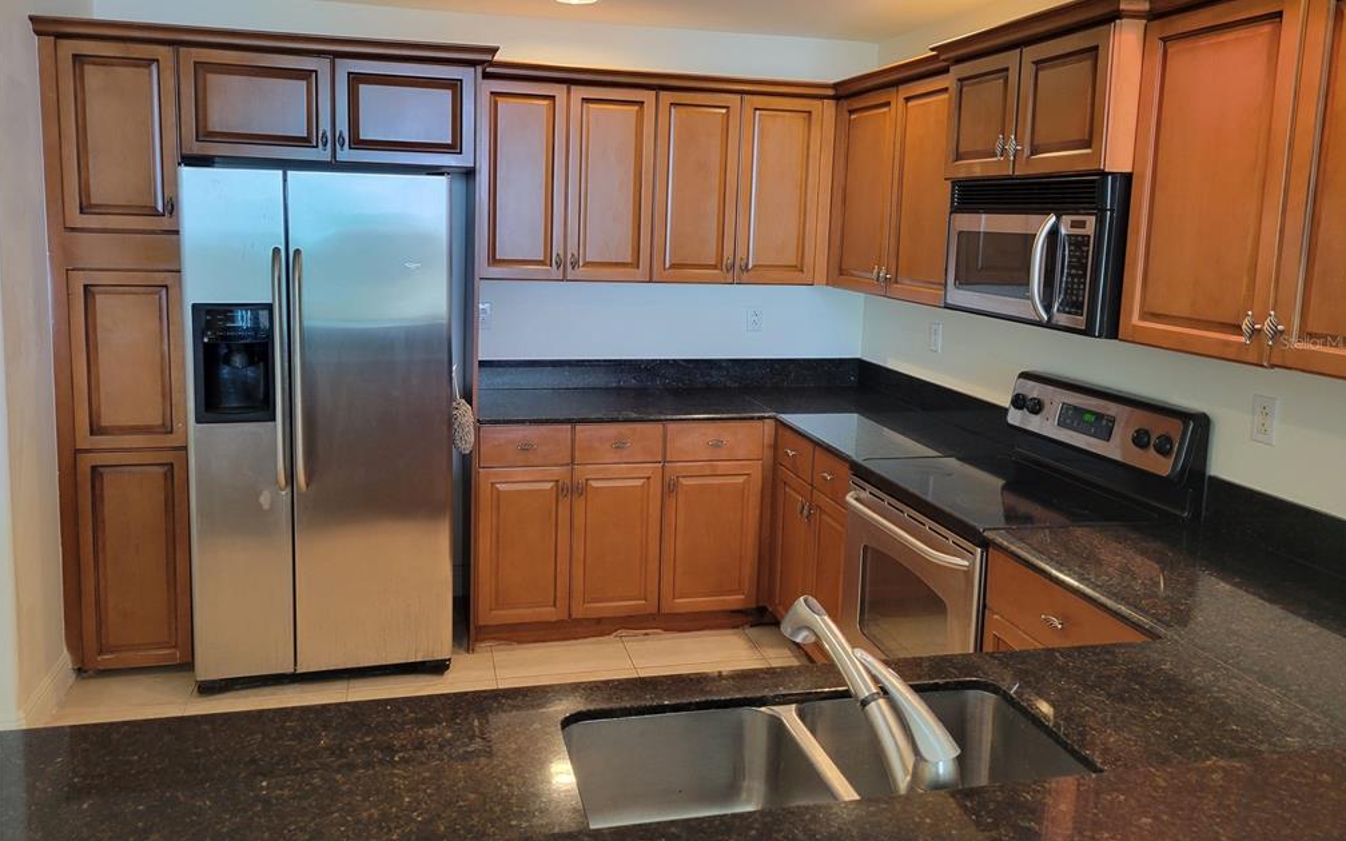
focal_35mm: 28
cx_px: 677
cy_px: 342
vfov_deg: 44.3
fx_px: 1027
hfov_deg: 66.5
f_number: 1.8
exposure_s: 1/60
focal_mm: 5.4
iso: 200
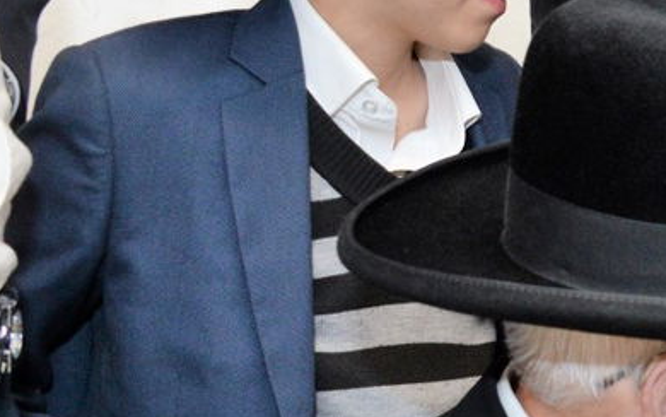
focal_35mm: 117
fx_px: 2124
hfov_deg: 15.4
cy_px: 265
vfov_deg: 11.2
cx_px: 1187
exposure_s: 1/60
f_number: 5.6
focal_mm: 32
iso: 2000
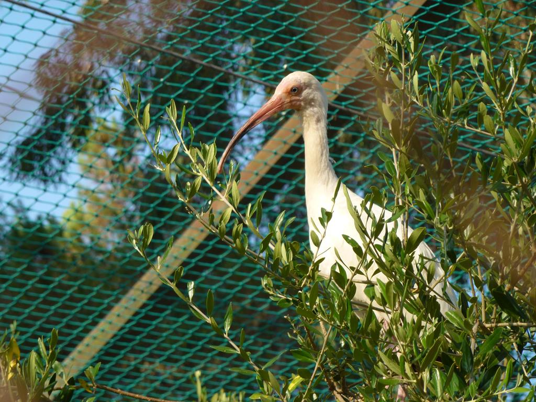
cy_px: 201
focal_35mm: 197
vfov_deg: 7.5
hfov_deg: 10.0
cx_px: 268
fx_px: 3050
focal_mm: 35.2
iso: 100
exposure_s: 1/200
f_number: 5.5
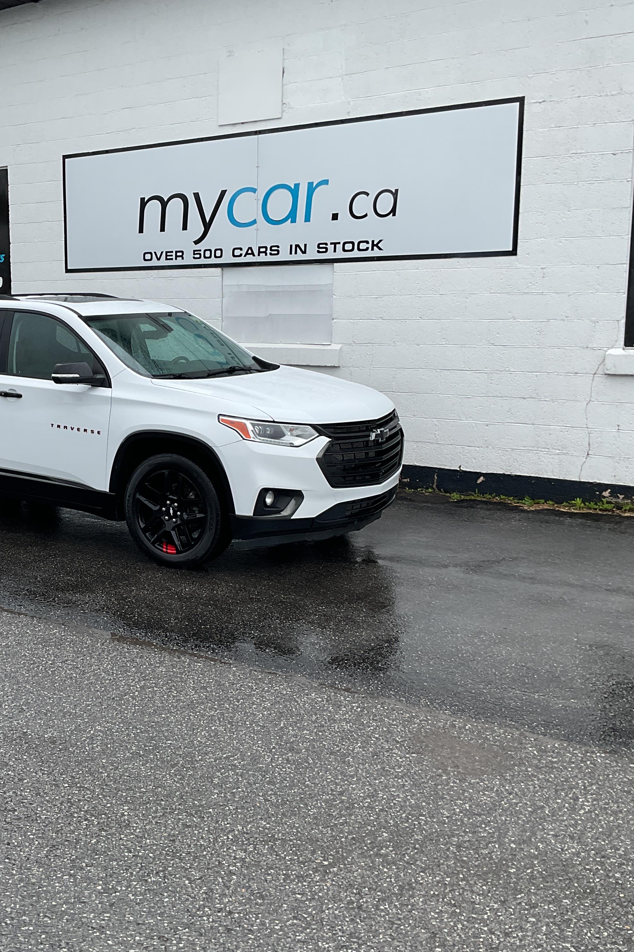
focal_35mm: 41
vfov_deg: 47.4
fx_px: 1083
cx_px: 144
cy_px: 475
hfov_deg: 31.9
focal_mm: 3
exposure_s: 1/709
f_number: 1.8
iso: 16
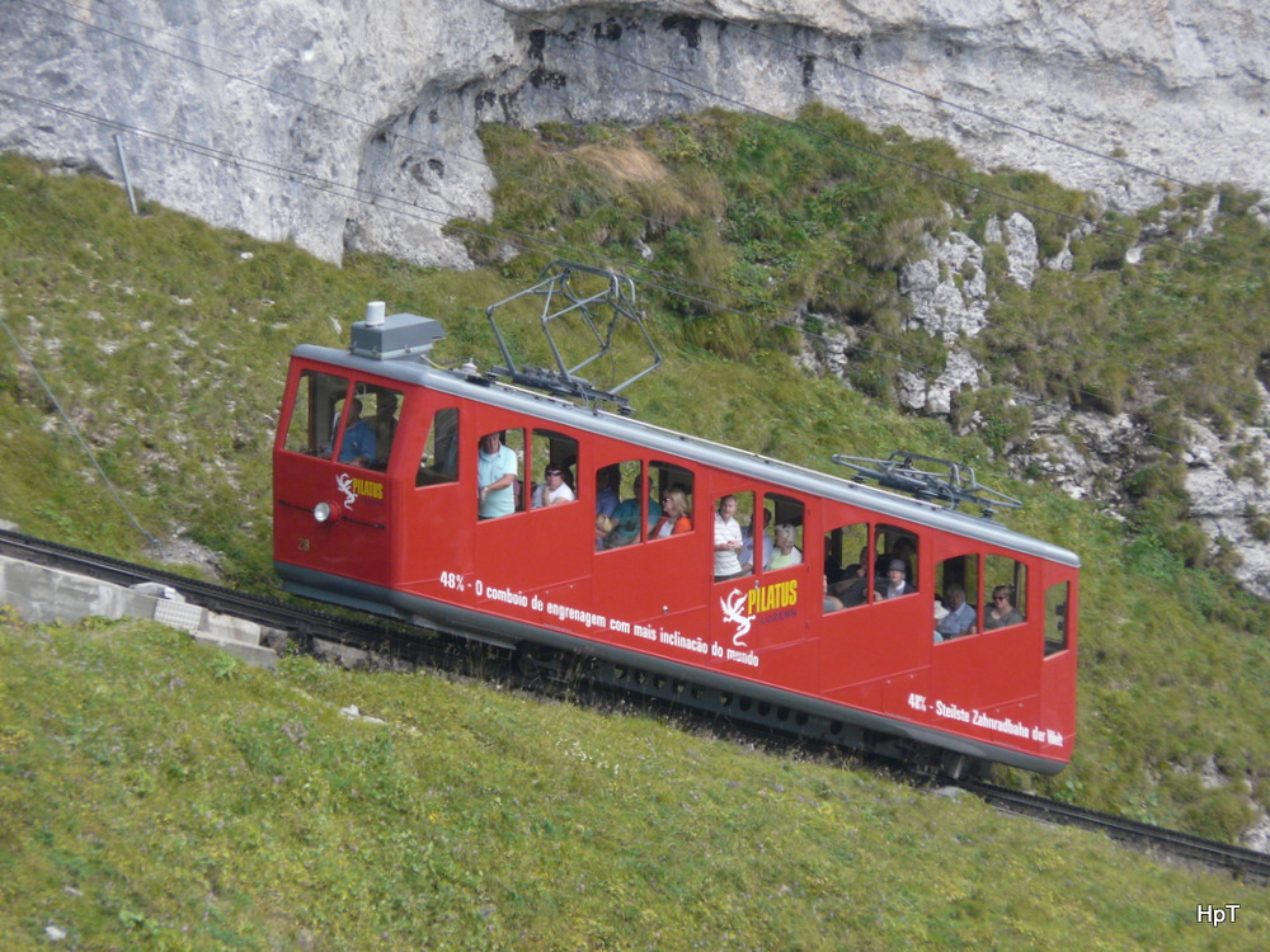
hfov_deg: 5.9
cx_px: 635
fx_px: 12364
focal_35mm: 337
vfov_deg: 4.4
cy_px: 476
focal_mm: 55.4
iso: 160
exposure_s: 1/400
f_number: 4
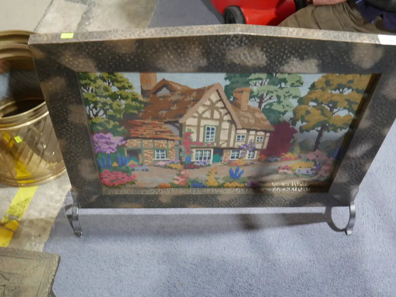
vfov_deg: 34.4
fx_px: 481
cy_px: 148
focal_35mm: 42
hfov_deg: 44.8
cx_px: 198
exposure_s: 1/60
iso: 1600
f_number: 4.6
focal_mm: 21
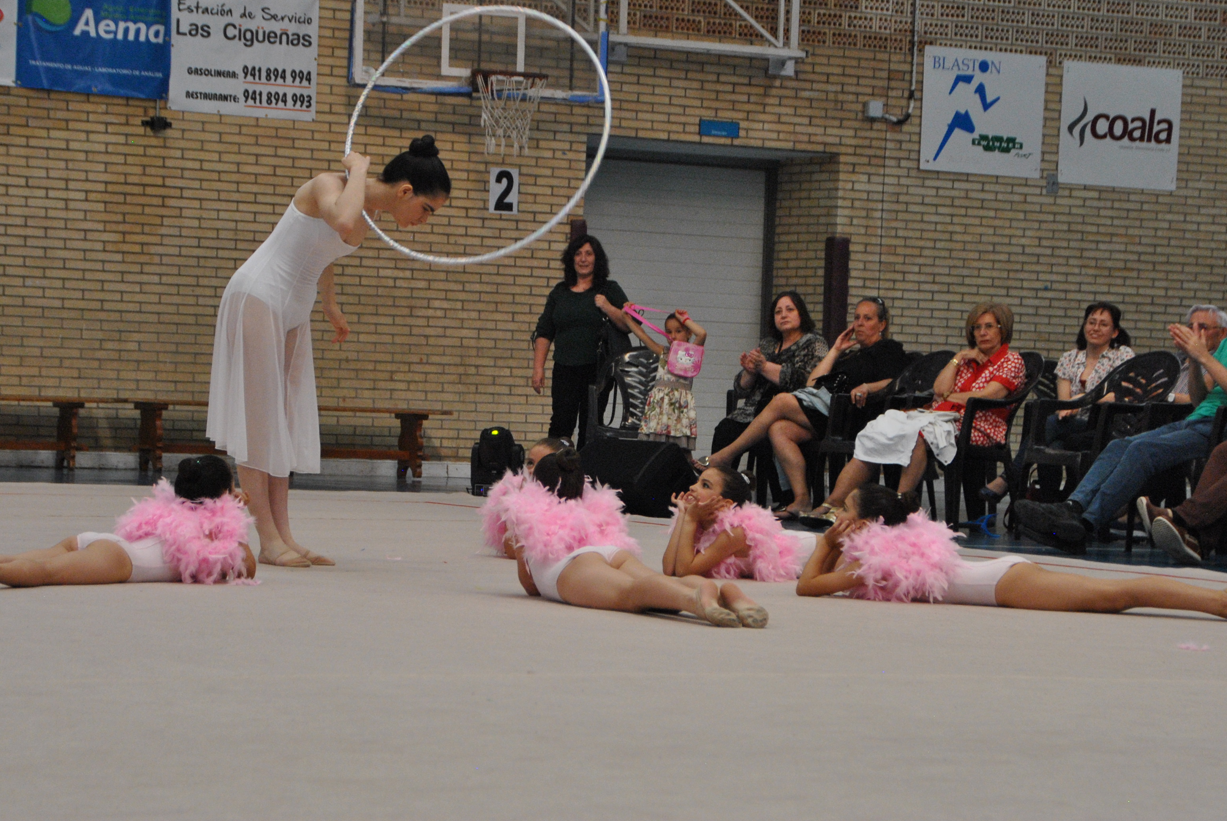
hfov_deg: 17.6
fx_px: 3958
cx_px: 580
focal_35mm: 116
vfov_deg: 11.8
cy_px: 316
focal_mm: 62
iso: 800
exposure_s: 1/200
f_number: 5
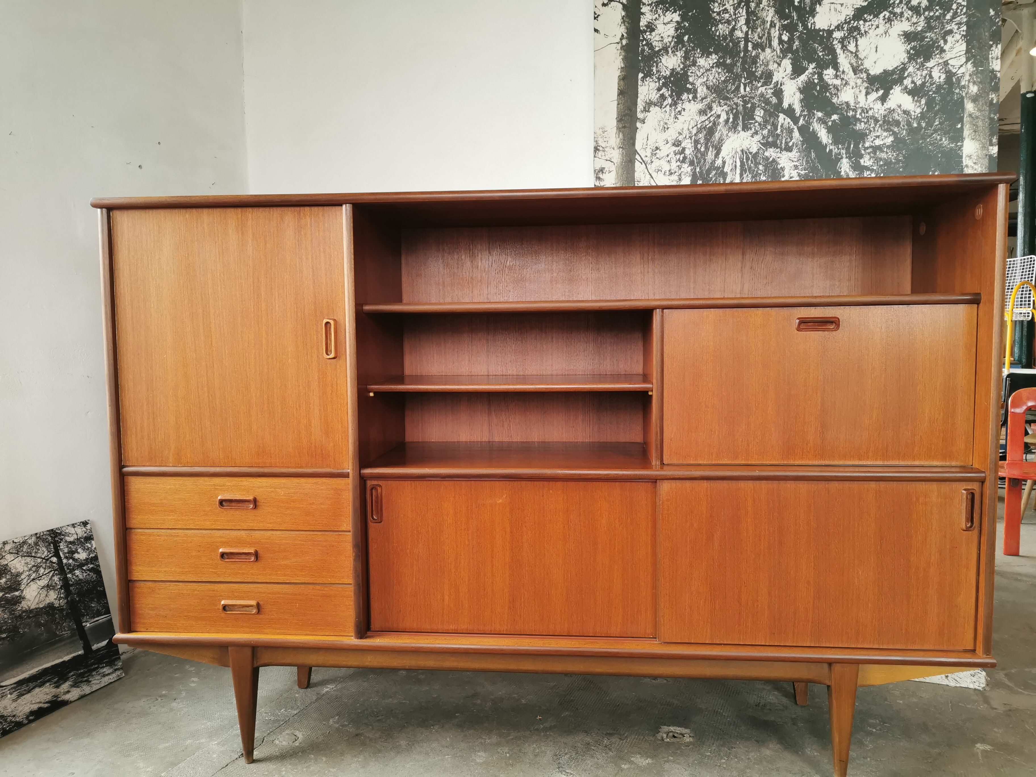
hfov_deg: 65.3
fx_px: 808
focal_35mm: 27
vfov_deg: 51.4
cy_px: 388
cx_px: 518
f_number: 1.6
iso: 160
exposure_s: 1/60
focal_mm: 5.56
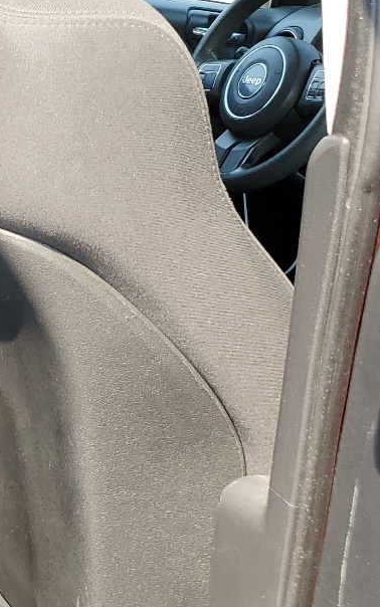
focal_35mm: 73
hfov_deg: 15.2
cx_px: -321
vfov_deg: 27.9
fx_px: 1208
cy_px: 180
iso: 50
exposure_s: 1/357
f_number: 1.5
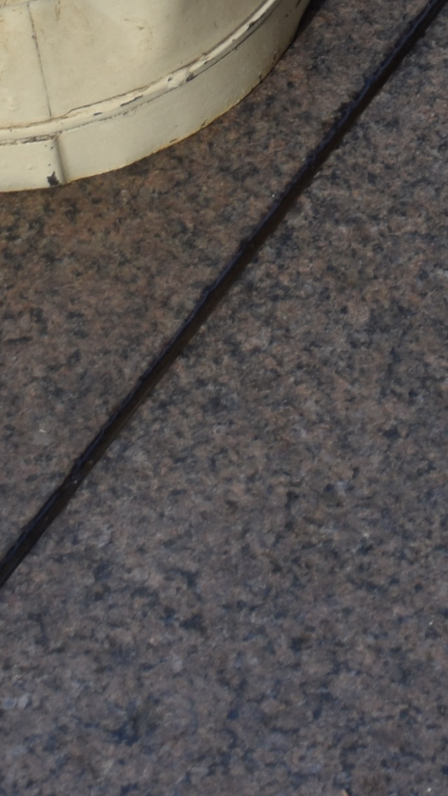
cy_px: -708
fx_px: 4942
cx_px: 746
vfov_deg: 8.8
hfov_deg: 5.1
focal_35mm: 234
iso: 100
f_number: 4
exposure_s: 1/160
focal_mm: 30
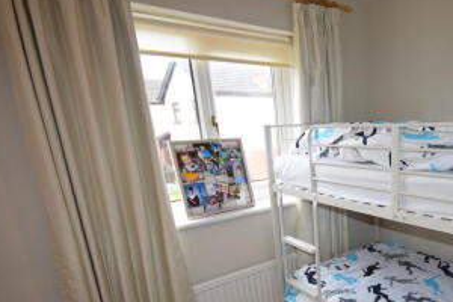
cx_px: 341
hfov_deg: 62.7
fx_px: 345
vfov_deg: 45.6
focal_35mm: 27
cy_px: 229
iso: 800
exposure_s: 1/125
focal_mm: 11.5
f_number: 5.6
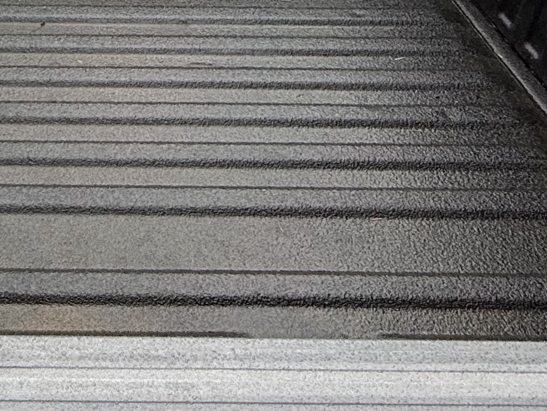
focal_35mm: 55
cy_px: -97
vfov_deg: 23.9
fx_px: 869
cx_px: -13
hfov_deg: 31.9
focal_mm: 2.22
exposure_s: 1/342
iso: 50
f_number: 2.2
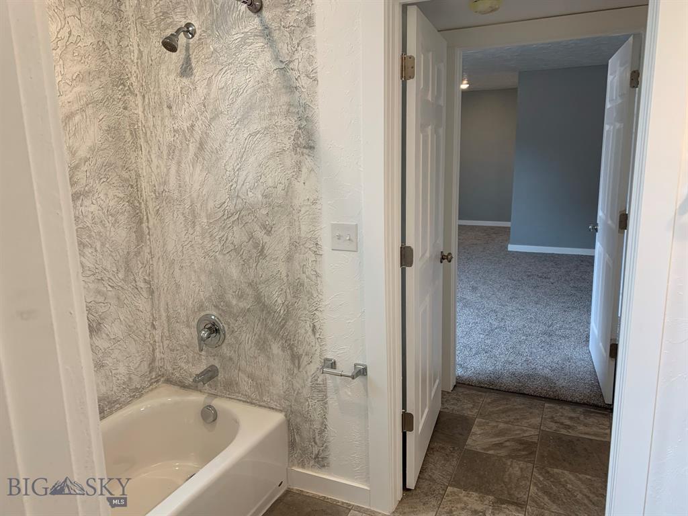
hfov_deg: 67.3
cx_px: 344
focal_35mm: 26
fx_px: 517
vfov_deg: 53.1
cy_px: 258
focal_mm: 4.25
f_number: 1.8
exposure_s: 1/120
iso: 80
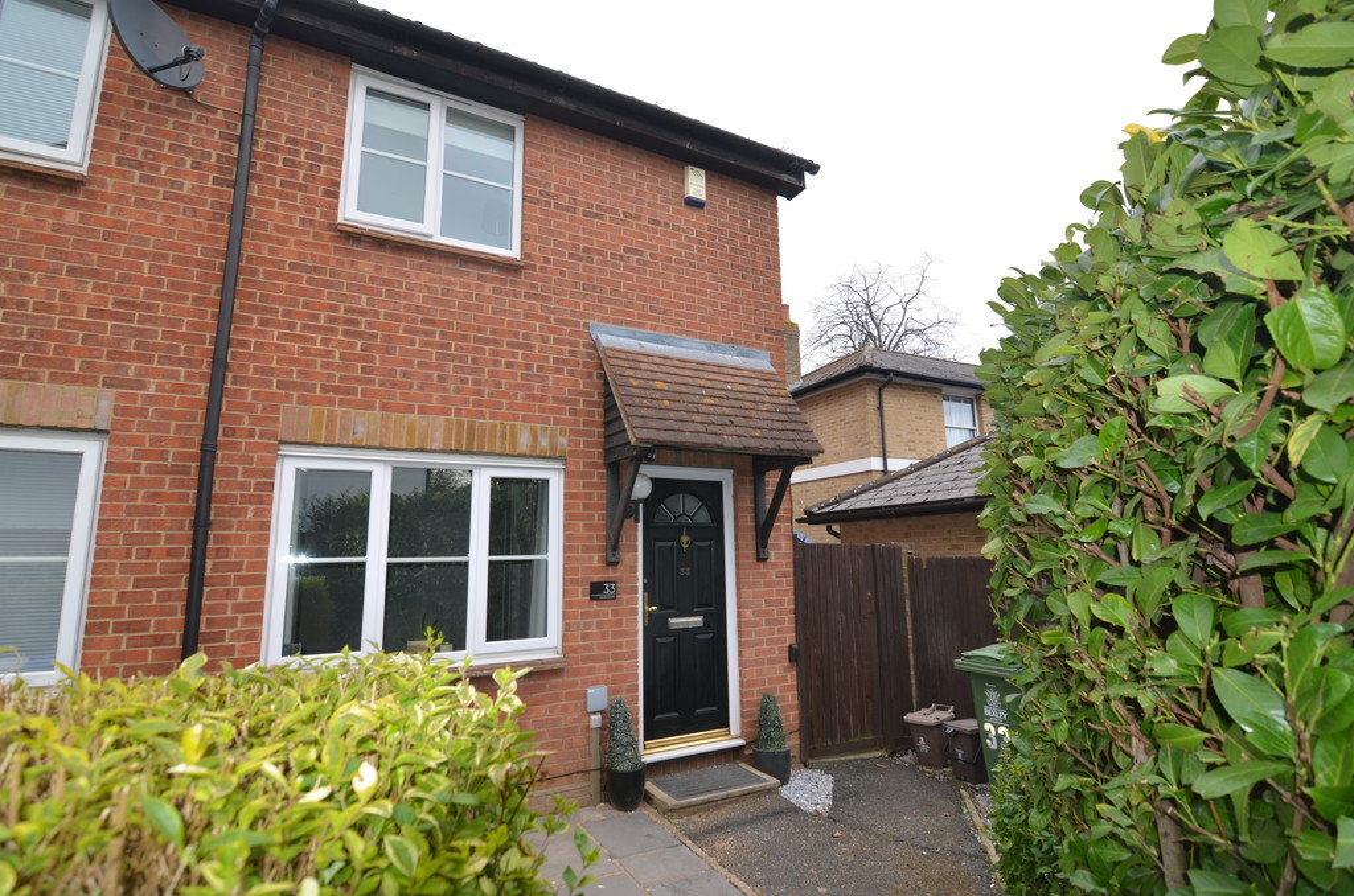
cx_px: 677
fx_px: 619
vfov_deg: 71.8
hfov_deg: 95.1
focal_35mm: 16
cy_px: 448
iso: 100
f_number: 5.6
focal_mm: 11
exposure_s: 1/200
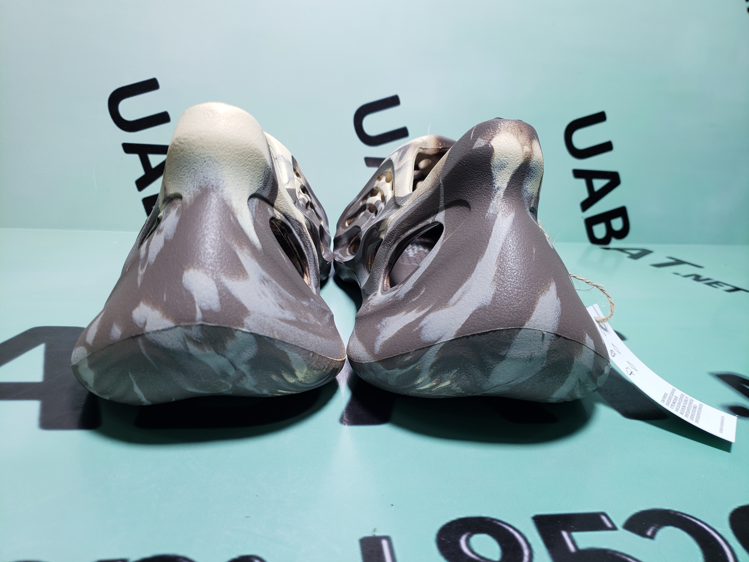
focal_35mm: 26
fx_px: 563
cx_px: 374
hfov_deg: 67.3
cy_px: 281
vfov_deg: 53.1
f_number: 1.5
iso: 50
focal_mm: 4.3
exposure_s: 1/226
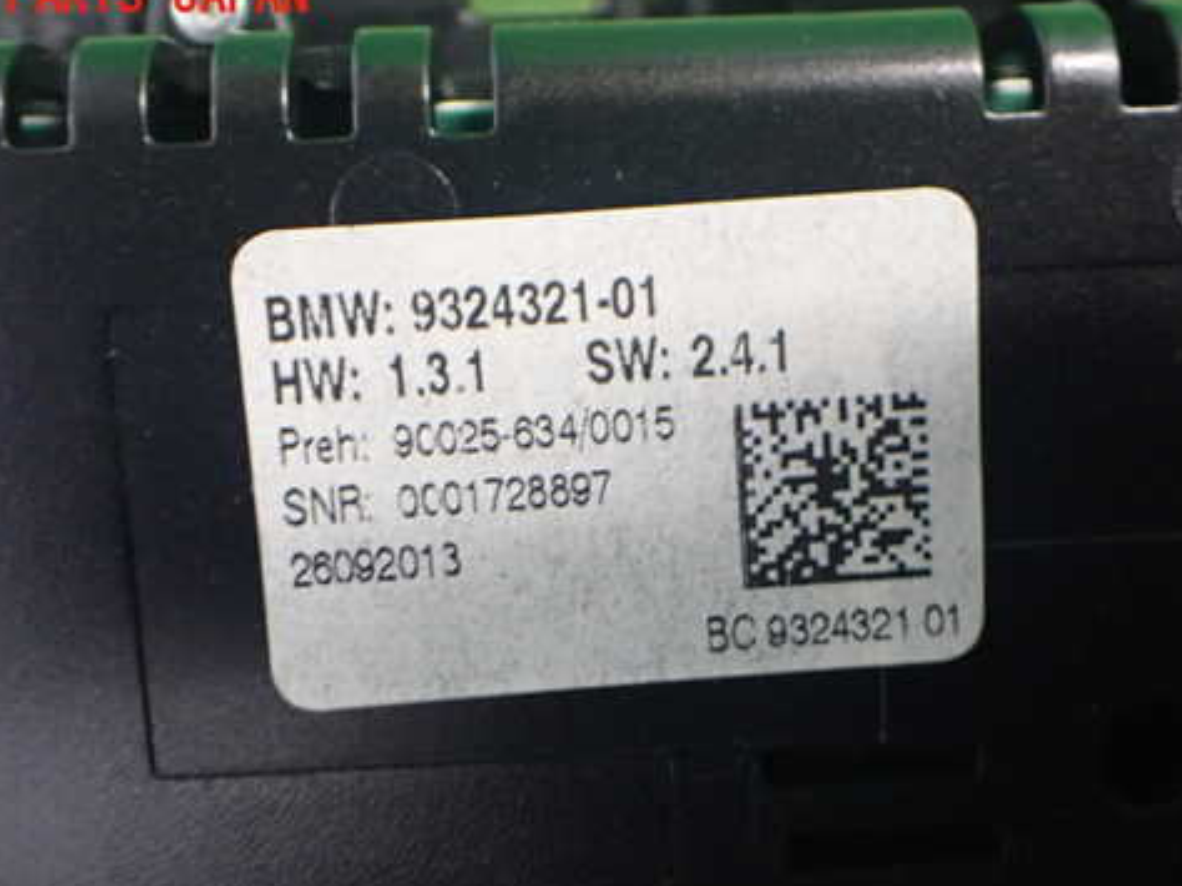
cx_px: 603
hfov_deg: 49.0
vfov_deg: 37.6
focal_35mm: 38
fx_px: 1297
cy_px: 527
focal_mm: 5.4
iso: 800
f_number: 2.3
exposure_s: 1/50
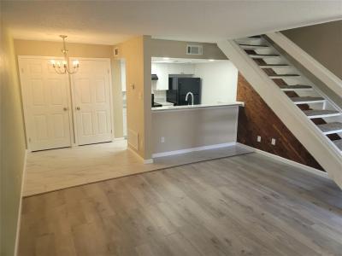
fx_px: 247
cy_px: 128
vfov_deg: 54.9
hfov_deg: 69.4
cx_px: 171
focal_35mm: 25
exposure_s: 1/120
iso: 250
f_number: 1.8
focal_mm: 7
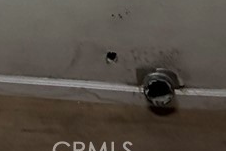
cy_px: -219
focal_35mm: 66
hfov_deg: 29.9
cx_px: 53
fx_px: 415
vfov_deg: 13.9
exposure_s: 1/60
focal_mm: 2.22
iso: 640
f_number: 2.2
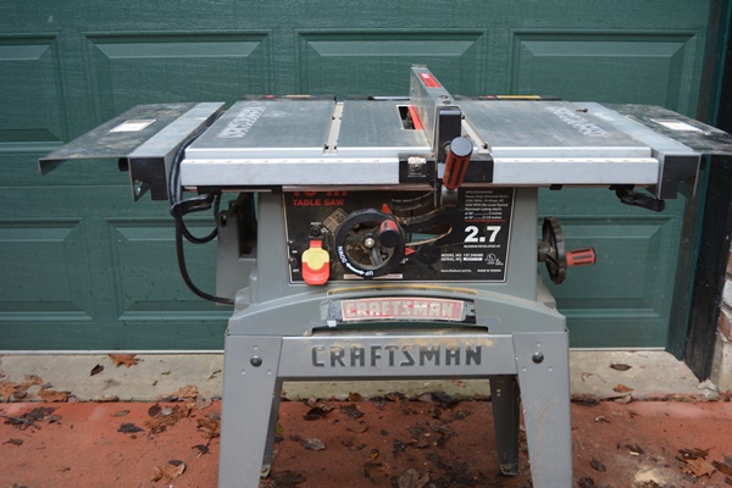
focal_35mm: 36
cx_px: 366
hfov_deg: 53.1
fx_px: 732
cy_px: 244
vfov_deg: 36.9
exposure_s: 1/80
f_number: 4.5
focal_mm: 24
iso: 400
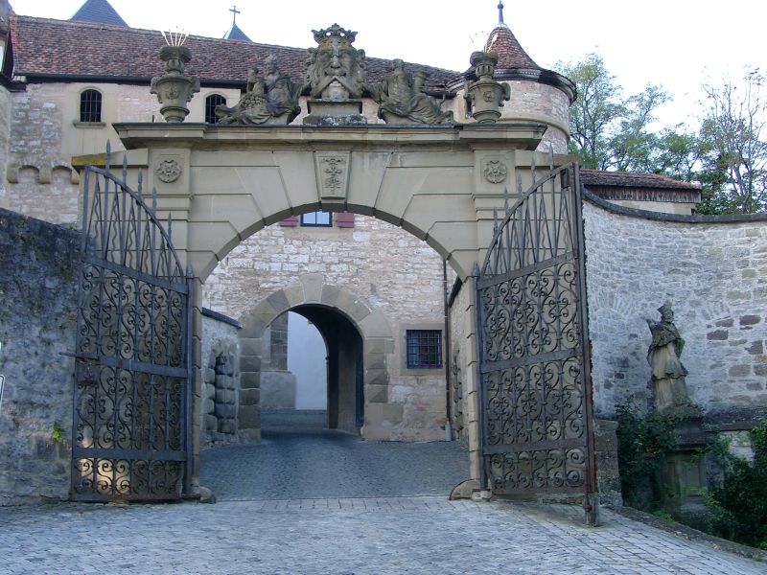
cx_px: 384
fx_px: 931
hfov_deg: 44.8
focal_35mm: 42
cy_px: 288
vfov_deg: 34.3
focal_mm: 8.82
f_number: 2.8
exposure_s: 1/115
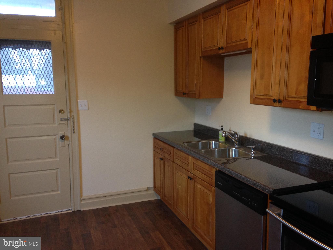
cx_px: 166
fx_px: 317
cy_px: 125
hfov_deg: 55.4
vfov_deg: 42.9
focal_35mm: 33
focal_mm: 4.12
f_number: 2.4
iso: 125
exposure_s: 1/20
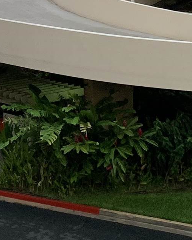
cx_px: -65
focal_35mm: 123
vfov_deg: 15.2
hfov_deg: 12.1
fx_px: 874
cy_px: -37
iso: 250
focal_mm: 4.25
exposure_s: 1/60
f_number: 1.8
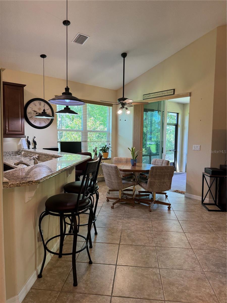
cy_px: 152
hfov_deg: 56.8
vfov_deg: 71.6
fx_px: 210
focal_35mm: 24
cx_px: 114
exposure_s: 1/120
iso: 160
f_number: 1.78
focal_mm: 6.76
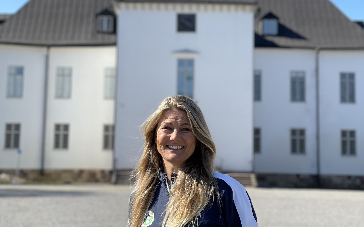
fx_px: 903
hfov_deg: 22.8
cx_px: 183
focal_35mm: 91
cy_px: 46
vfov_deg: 14.3
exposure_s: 1/686
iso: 20
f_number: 2.2
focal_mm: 7.5
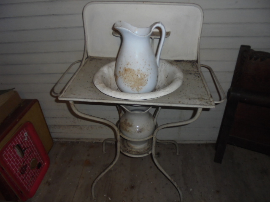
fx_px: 203
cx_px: 135
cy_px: 101
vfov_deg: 53.1
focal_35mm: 26
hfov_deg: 67.3
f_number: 3.5
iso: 200
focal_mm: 4.6
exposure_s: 1/30
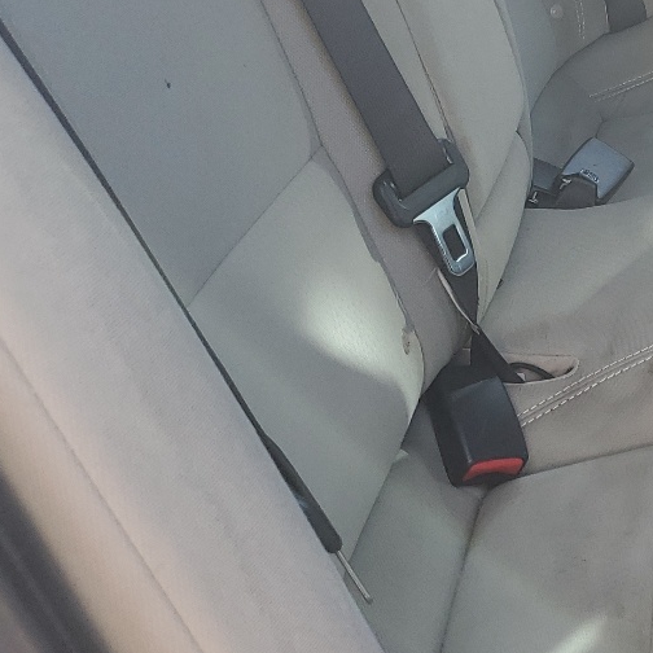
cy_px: 102
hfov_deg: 21.1
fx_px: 1558
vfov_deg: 23.2
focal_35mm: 73
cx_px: 886
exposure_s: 1/185
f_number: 1.5
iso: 50
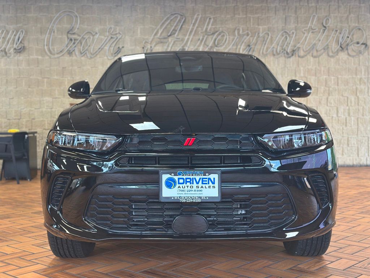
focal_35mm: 48
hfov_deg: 39.7
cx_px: 185
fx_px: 513
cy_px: 139
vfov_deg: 30.3
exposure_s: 1/60
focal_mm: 6.86
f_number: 1.78
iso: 320
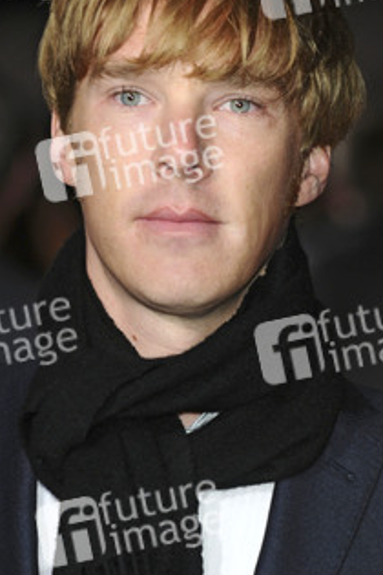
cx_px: 183
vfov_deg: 7.4
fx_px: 4414
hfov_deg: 5.0
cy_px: 250
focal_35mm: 277
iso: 500
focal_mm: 145
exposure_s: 1/125
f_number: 4.5
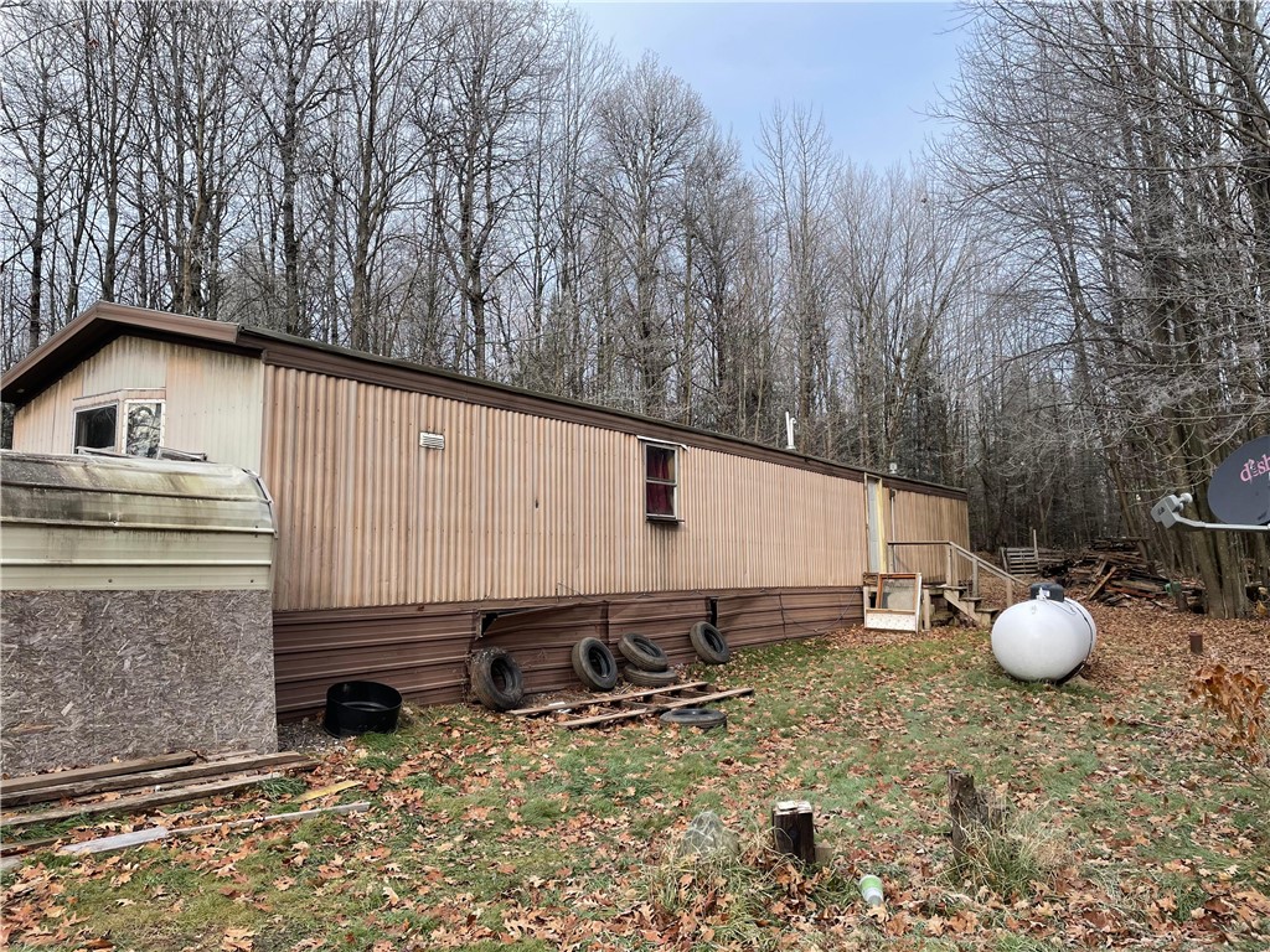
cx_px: 635
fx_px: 954
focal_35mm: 26
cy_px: 476
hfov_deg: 67.3
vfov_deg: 53.1
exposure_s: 1/955
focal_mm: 4.2
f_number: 1.6
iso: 32
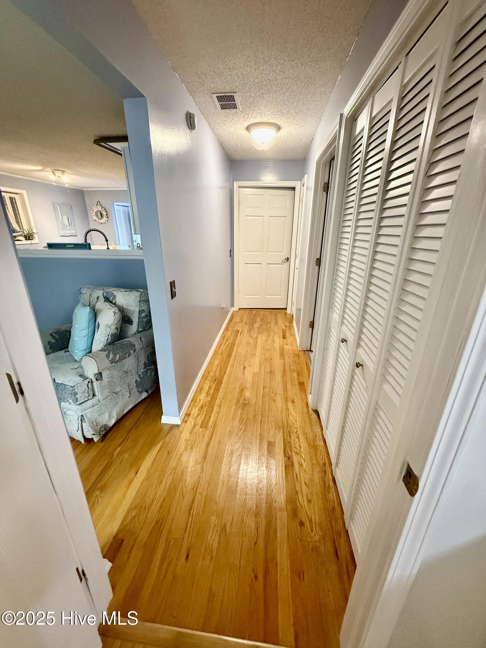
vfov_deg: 102.1
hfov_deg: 85.7
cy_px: 324
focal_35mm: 14
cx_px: 243
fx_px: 262
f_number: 2.2
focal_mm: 2.22
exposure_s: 1/60
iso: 1000
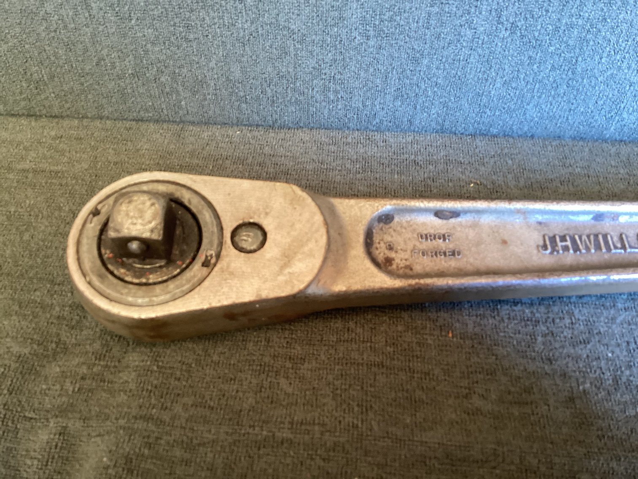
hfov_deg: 58.3
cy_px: 240
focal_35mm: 31
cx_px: 319
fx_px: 571
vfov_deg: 45.4
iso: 250
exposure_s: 1/40
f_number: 2.4
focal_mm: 3.3
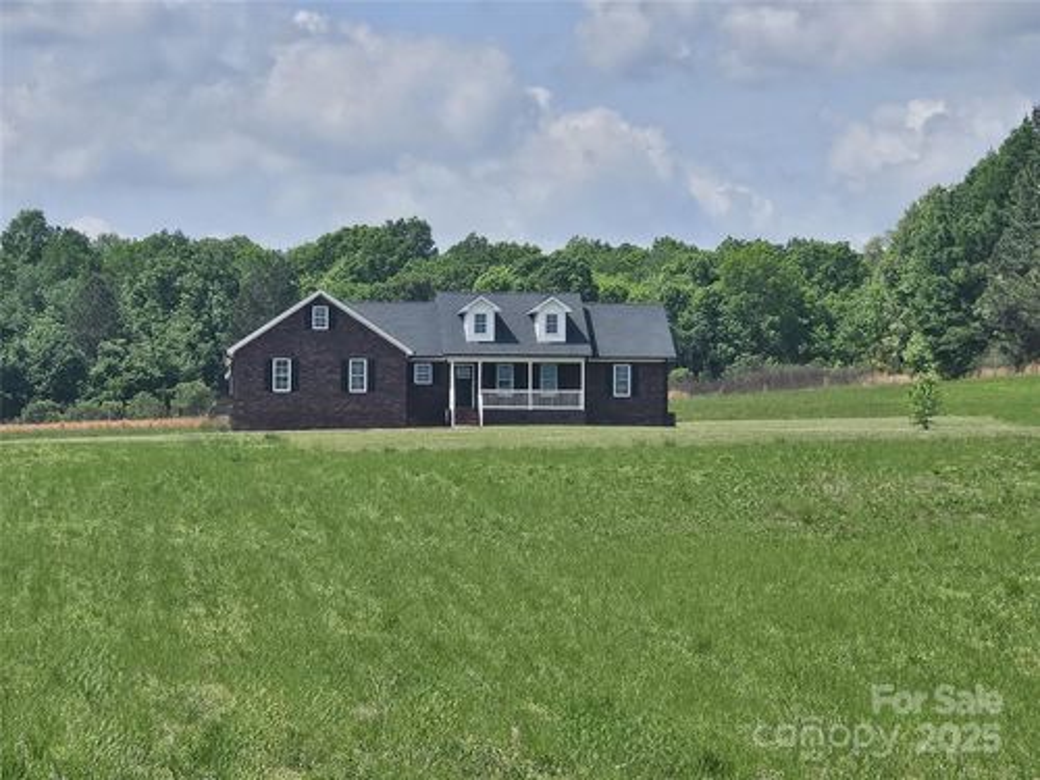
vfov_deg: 21.3
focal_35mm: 69
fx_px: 2073
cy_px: 390
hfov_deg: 28.2
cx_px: 520
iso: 25
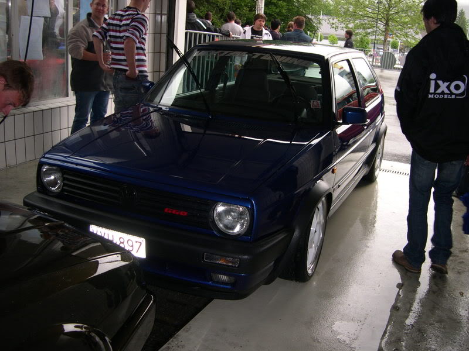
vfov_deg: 37.7
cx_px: 234
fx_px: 515
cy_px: 176
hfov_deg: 49.0
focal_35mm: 38
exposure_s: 1/60
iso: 100
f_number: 2.8
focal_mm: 8
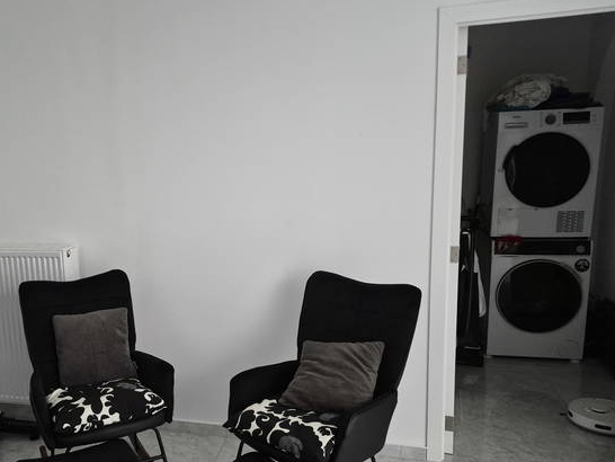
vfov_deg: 44.1
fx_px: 569
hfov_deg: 55.6
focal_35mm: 32
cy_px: 261
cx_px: 204
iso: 1000
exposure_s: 1/100
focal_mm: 5.4
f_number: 1.8
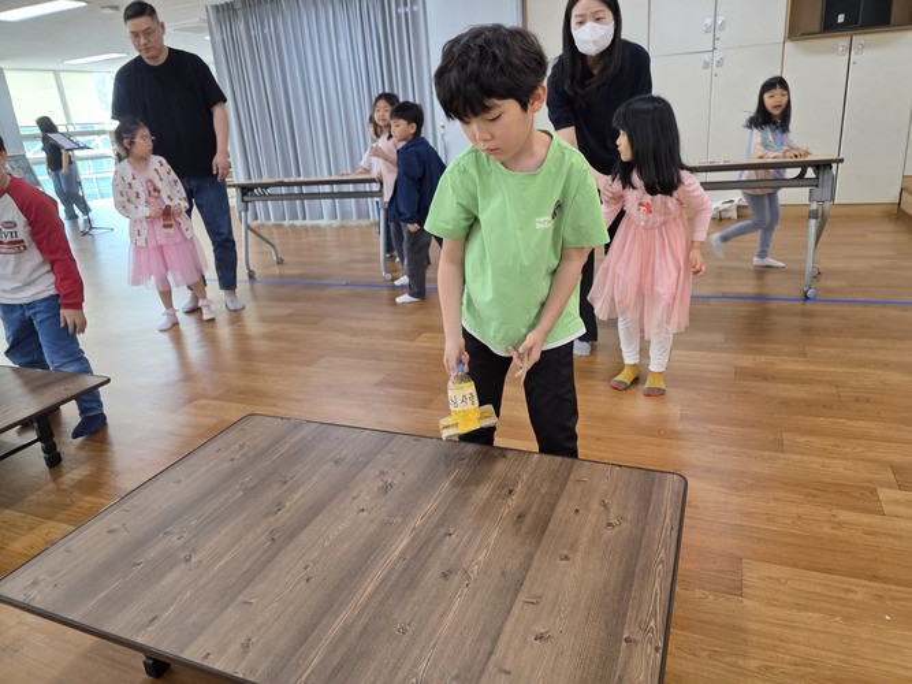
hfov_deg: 73.9
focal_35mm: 23
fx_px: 606
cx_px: 456
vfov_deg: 58.9
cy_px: 342
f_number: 1.7
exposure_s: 1/120
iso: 160
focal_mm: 6.3
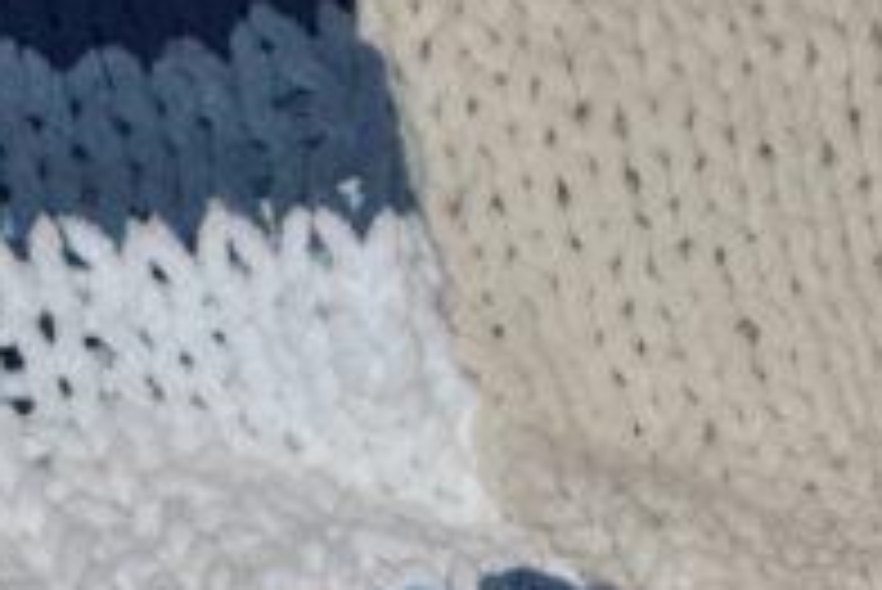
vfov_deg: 12.4
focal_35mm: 110
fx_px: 2697
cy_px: 518
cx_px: 459
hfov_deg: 18.6
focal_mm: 24
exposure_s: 1/60
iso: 800
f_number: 4
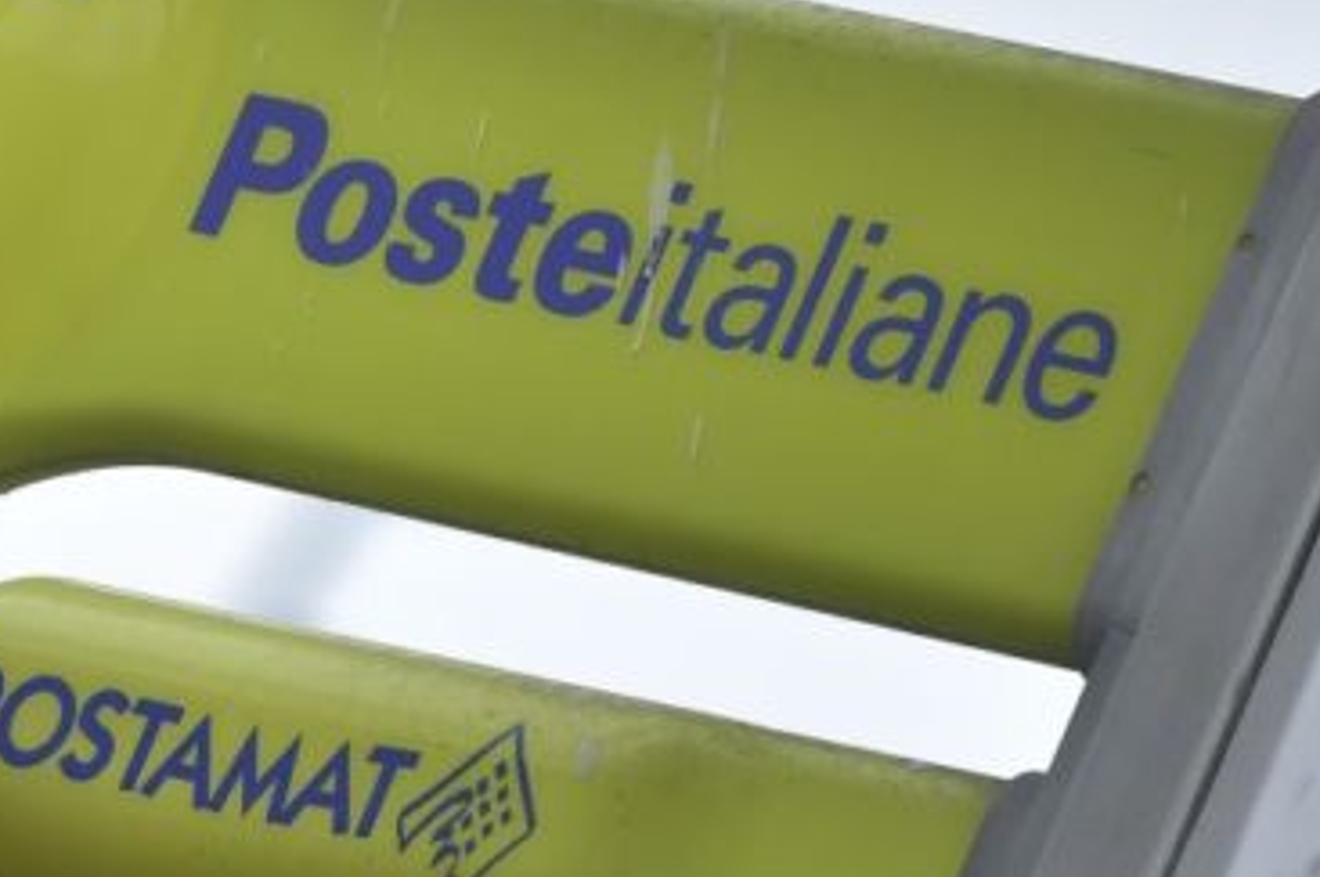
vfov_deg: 3.3
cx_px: 4
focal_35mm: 420
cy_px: 204
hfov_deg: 4.9
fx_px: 15379
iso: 320
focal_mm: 200
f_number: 14
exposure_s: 1/1250
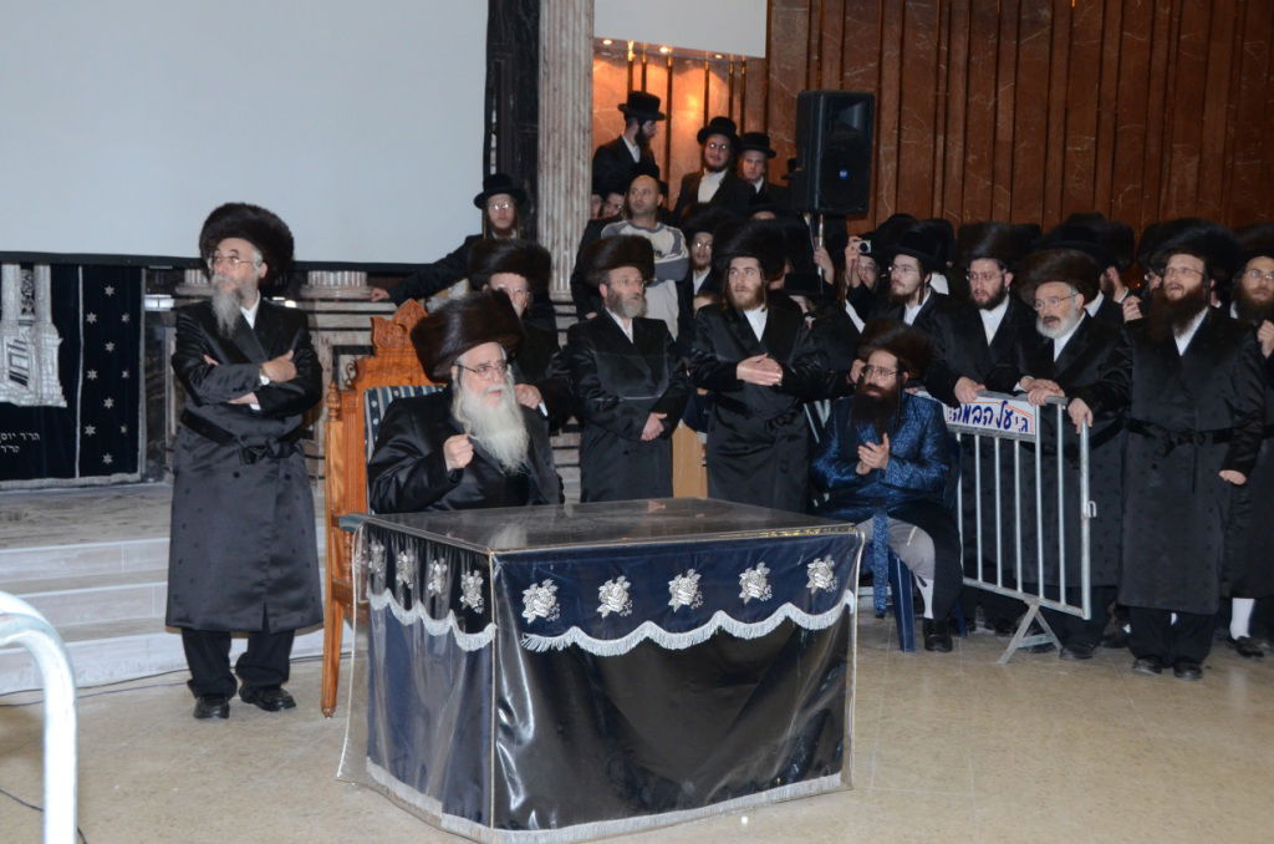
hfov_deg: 41.2
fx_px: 1695
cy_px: 422
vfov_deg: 27.9
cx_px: 637
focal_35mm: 48
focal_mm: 32
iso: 1600
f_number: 5.6
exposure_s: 1/100
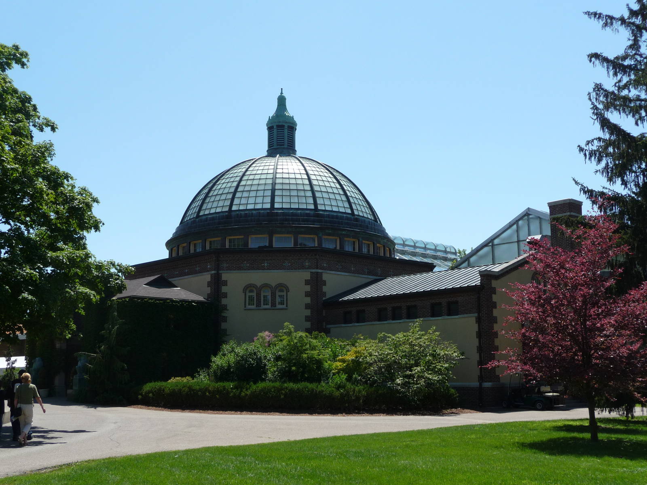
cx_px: 324
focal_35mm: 40
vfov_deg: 36.0
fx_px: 748
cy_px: 242
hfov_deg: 46.8
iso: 100
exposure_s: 1/800
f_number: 3.9
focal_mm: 6.7
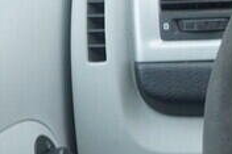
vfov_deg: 6.5
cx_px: 567
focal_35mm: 210
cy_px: 152
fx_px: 1352
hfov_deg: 8.8
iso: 160
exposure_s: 1/40
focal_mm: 24
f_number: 2.8
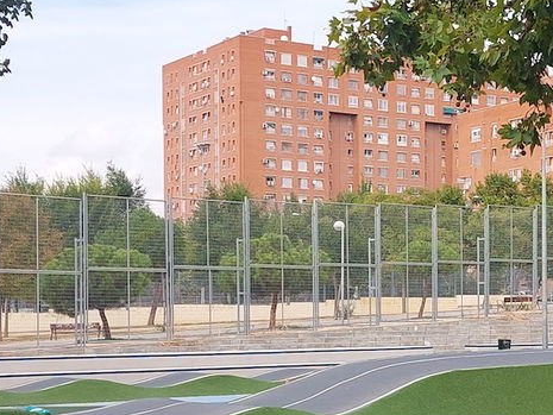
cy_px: 321
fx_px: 1374
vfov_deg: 17.1
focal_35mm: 86
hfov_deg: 22.5
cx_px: 429
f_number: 1.8
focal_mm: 5.23
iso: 40
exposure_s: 1/940
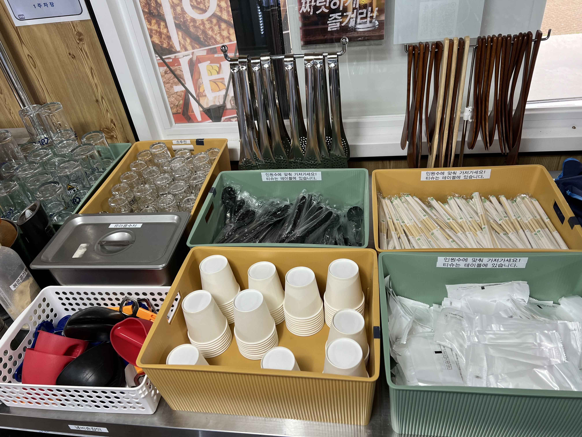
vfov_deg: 53.1
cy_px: 218
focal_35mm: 26
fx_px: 437
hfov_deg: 67.3
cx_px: 291
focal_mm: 5.7
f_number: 1.5
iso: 100
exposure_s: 1/120
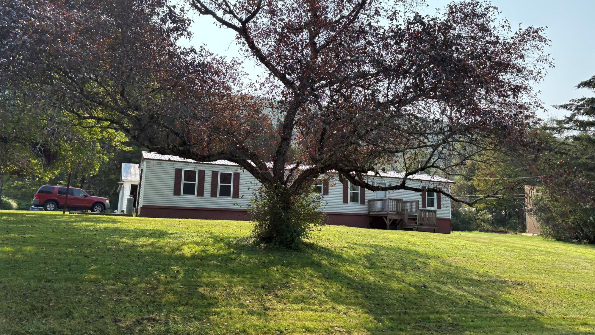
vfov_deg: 40.1
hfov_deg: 66.1
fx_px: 458
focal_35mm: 29
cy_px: 149
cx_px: 301
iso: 50
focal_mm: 5.96
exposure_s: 1/2075
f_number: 1.6
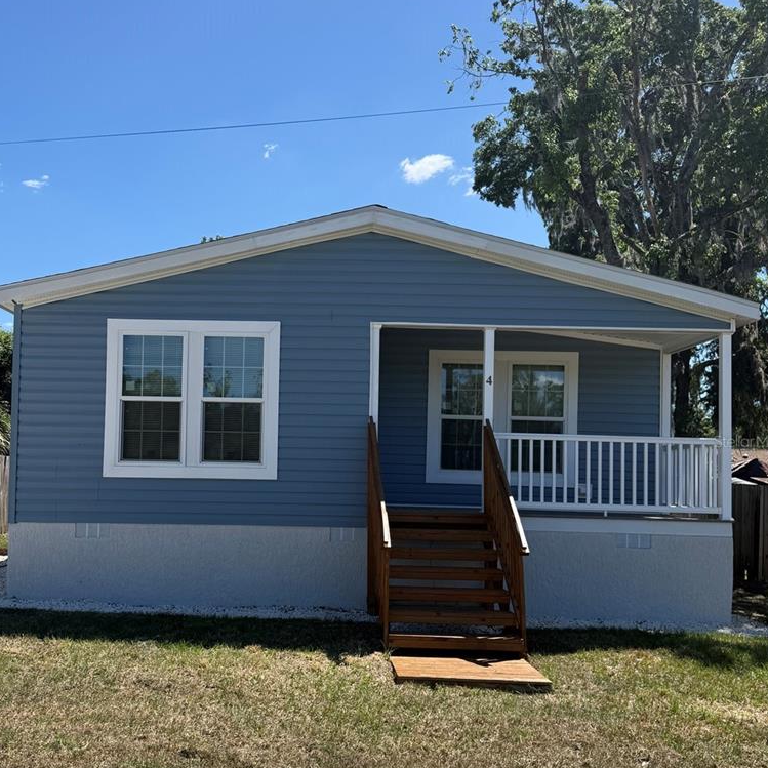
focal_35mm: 34
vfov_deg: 48.3
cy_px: 441
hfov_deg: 48.3
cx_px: 325
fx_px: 853
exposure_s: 1/3759
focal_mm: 6.76
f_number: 1.78
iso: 80
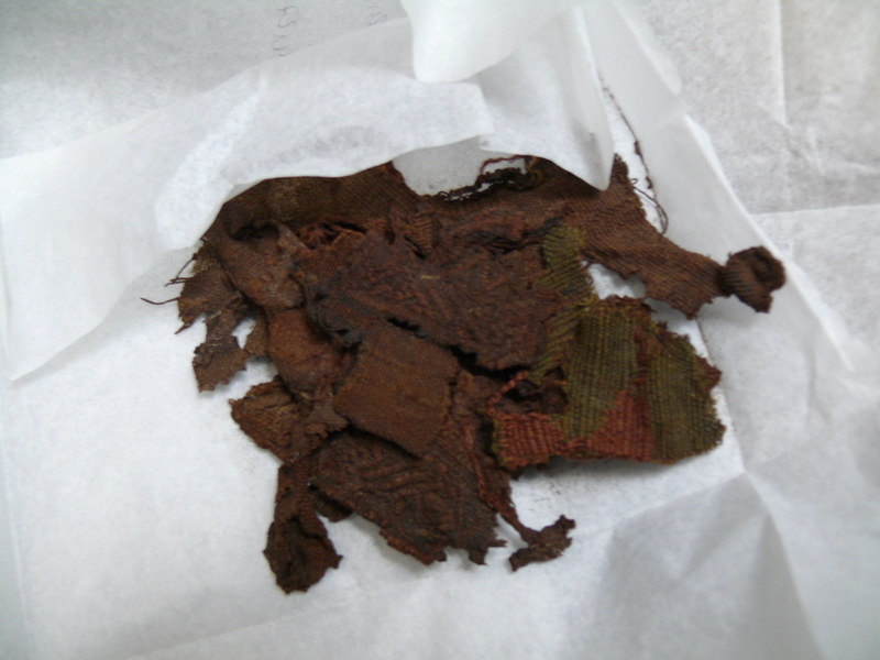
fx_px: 941
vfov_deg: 38.7
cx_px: 440
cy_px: 330
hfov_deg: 50.1
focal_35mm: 37
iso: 160
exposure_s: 1/30
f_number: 2.8
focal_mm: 7.9
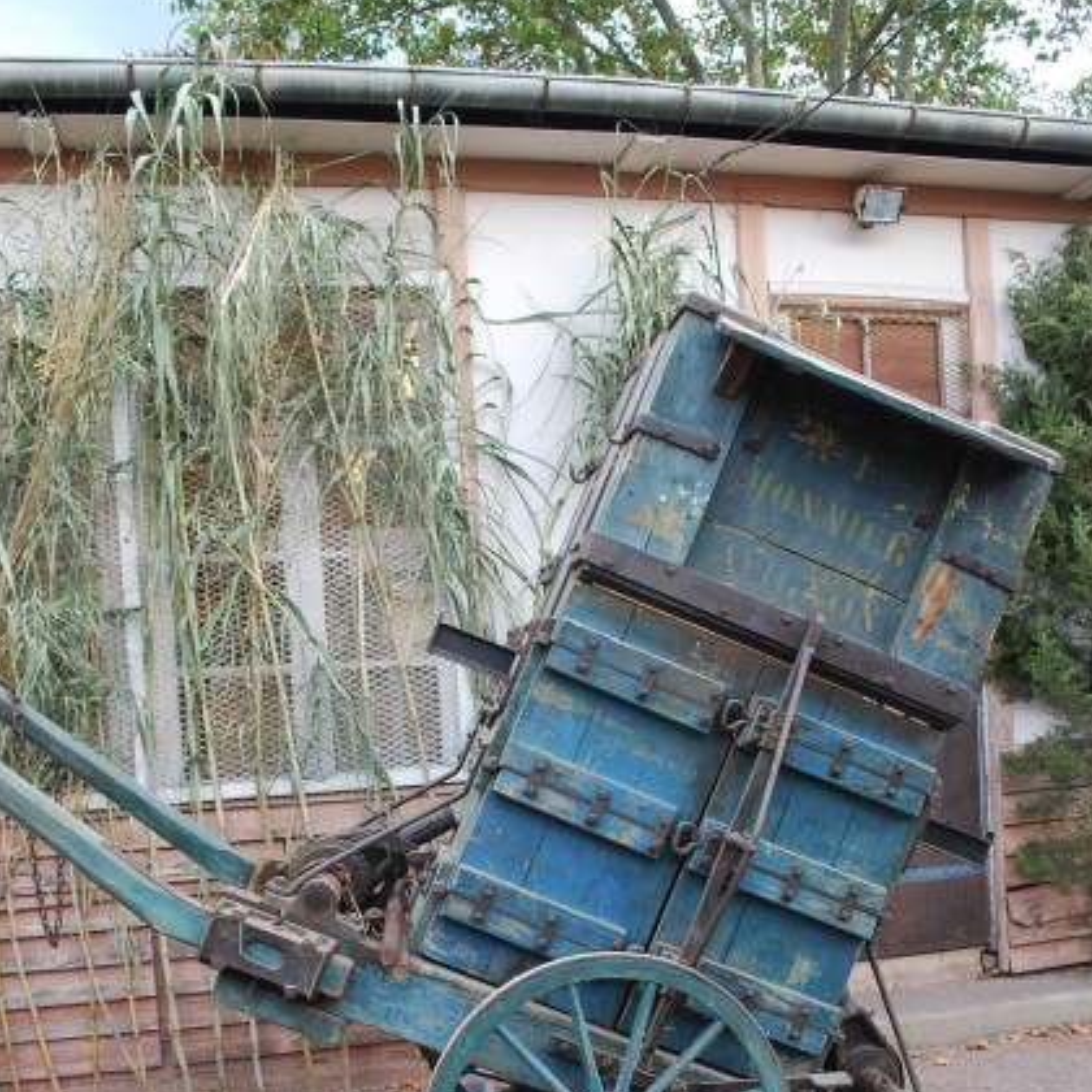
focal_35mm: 35
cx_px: 547
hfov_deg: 47.2
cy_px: 733
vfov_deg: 46.4
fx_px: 1249
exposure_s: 1/60
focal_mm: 18
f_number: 4.5
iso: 200
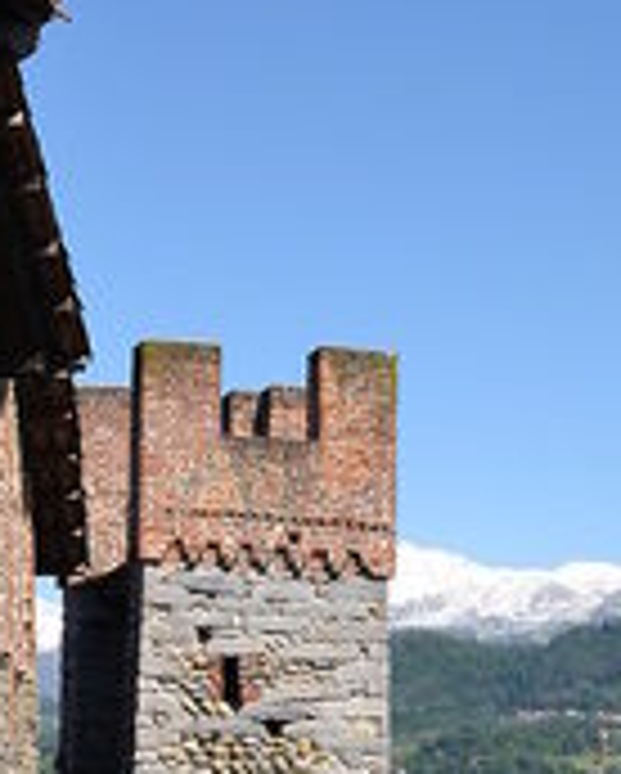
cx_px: 45
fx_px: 2812
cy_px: 364
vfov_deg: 15.7
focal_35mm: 123
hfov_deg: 12.5
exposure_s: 1/250
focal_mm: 25
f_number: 8
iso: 100
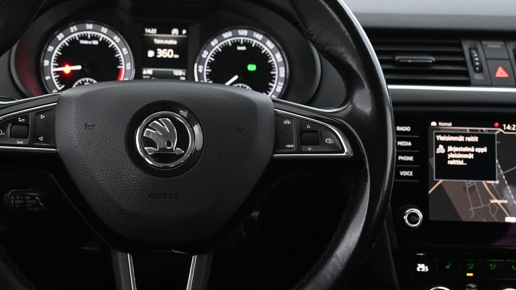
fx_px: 657
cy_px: 143
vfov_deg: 24.9
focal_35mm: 48
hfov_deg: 42.2
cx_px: 165
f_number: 4
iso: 5600
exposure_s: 1/40
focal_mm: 22
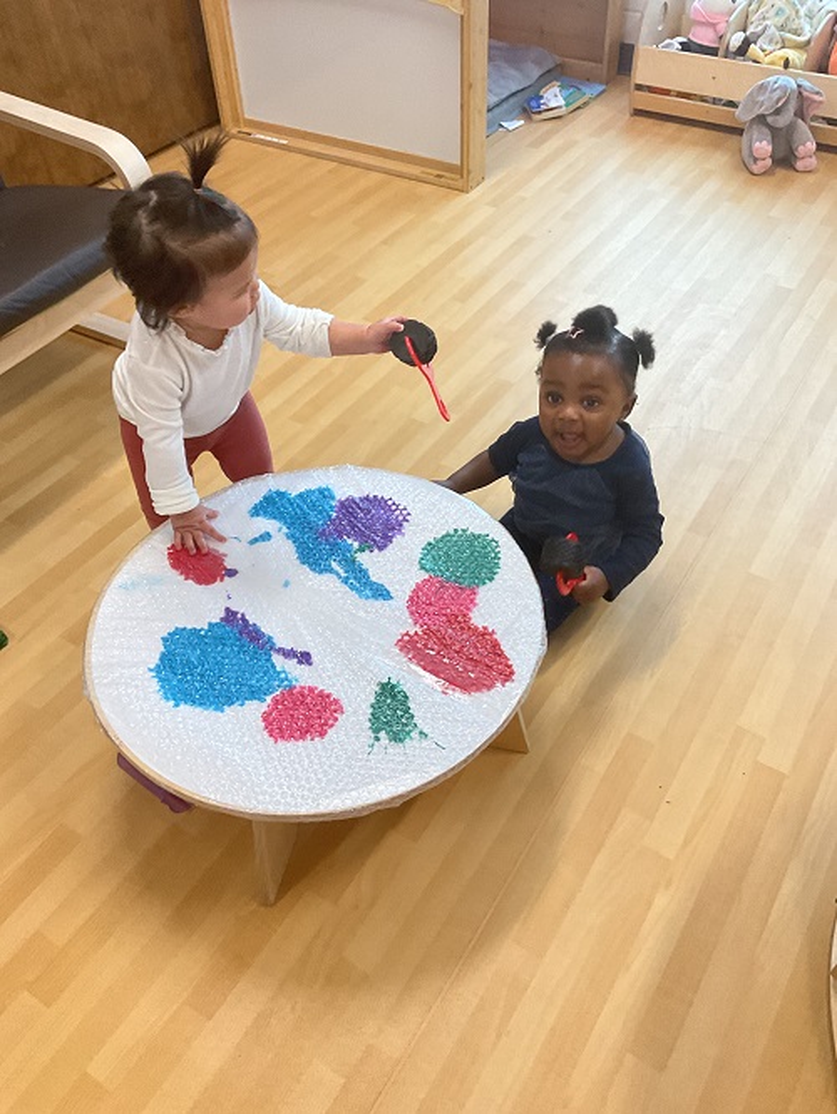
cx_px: 418
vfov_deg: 61.6
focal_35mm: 29
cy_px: 557
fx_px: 934
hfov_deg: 48.3
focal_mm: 3
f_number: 1.8
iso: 125
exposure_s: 1/60
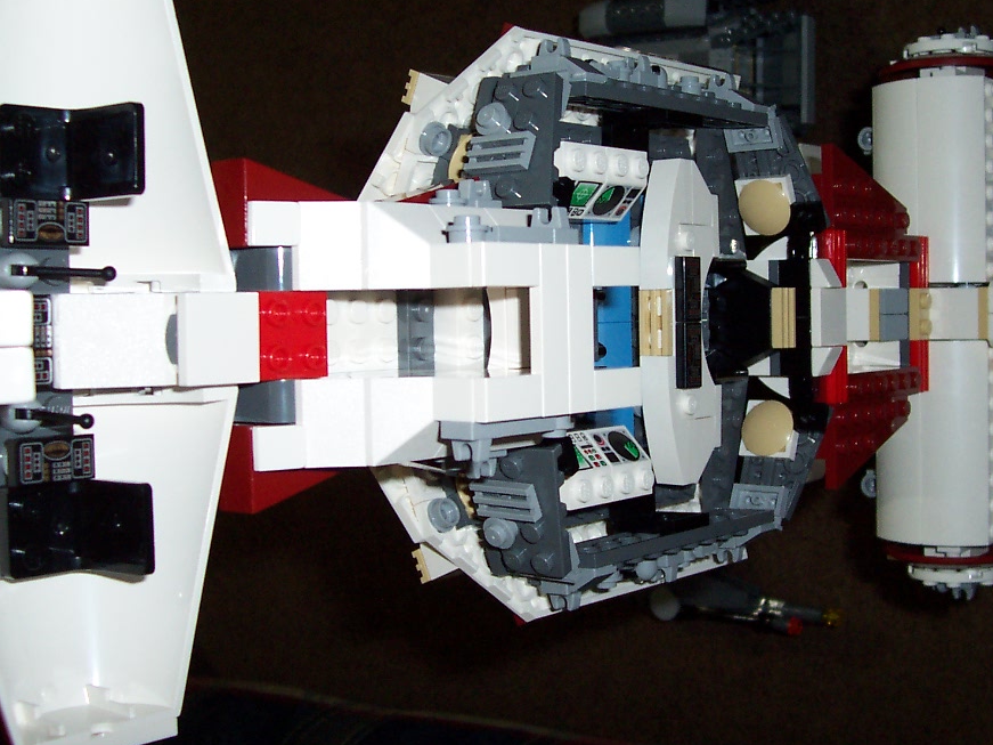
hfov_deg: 37.4
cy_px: 359
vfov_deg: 28.6
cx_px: 575
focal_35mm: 51
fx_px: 1463
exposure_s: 1/60
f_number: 2.8
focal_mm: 5.6
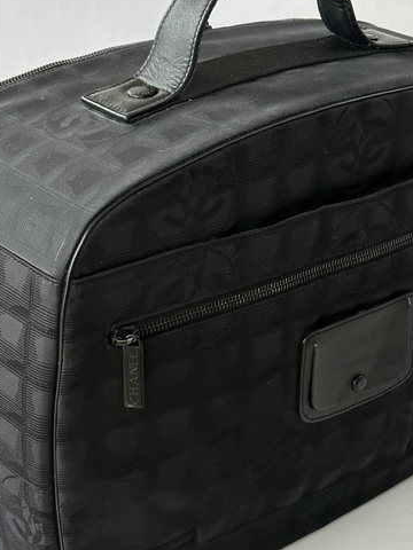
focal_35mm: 80
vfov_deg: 24.4
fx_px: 1273
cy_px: 258
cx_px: 217
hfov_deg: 18.4
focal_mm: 6.86
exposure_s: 1/45
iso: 250
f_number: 1.78
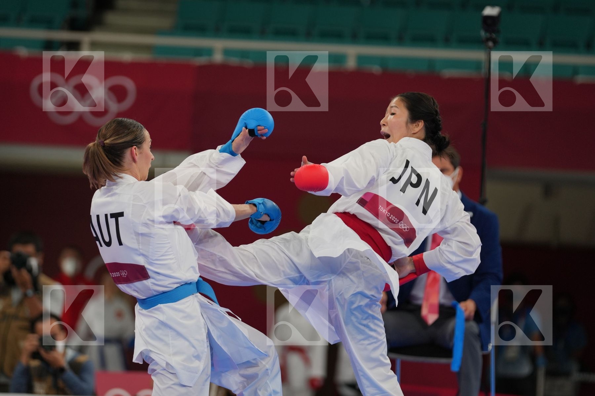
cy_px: 198
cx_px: 298
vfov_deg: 5.6
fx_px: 4066
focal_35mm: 246
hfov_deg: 8.4
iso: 500
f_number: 2.8
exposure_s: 1/1000
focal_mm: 164
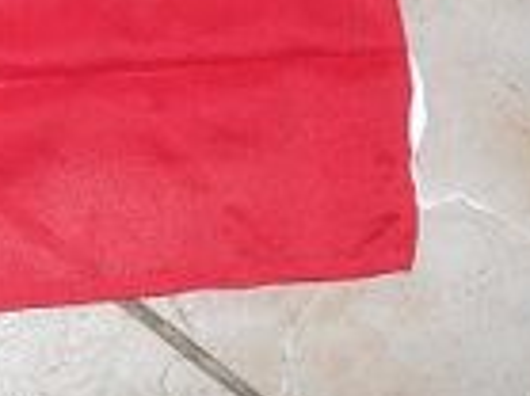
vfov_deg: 15.0
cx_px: 34
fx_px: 1377
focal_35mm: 90
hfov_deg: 21.2
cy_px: -232
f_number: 3.4
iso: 200
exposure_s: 1/25
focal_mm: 4.7
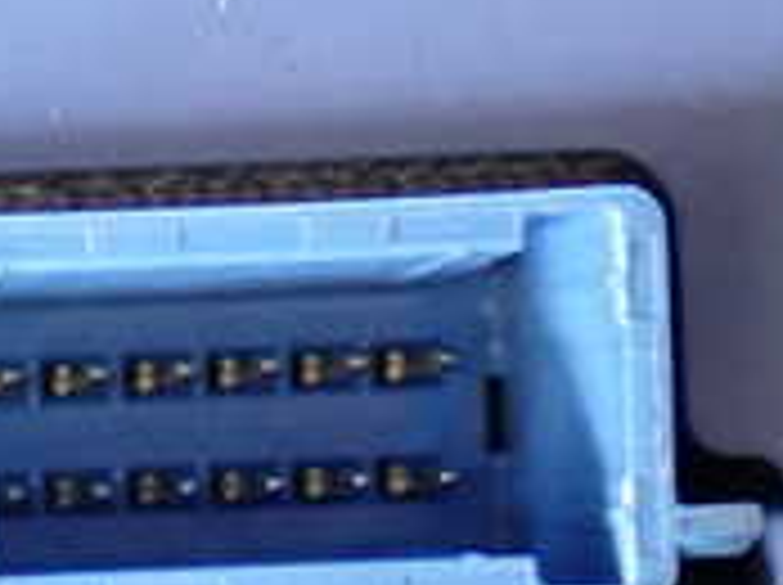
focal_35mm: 214
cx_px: -333
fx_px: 4834
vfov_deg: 6.9
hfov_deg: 9.1
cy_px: 616
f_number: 3.6
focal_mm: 11.09
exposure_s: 1/40
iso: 800
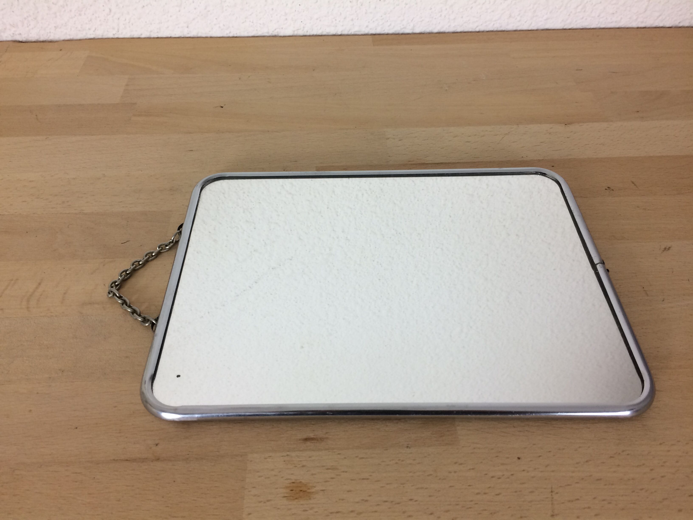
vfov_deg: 48.2
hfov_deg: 61.7
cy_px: 260
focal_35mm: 29
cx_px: 346
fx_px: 581
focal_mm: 4.15
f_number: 2.2
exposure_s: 1/33
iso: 40
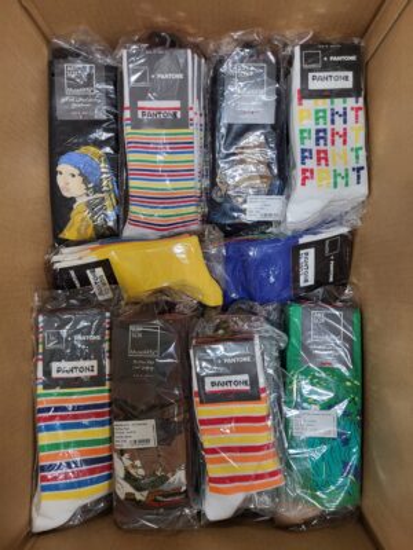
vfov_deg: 67.3
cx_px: 206
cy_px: 275
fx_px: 414
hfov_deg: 53.1
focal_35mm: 26
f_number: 1.8
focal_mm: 5.4
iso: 200
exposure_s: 1/50
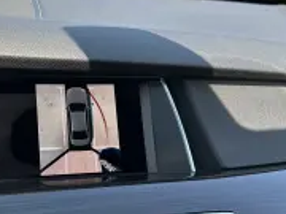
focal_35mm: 48
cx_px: 68
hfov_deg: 38.5
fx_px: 397
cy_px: 117
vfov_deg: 30.2
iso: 80
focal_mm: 6.86
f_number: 1.78
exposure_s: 1/516
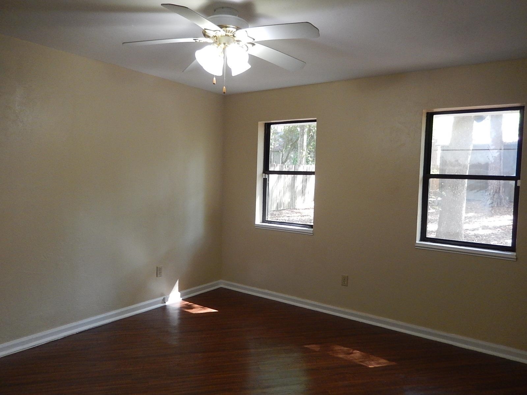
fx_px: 381
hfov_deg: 69.4
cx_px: 264
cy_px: 198
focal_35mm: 25
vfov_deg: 54.9
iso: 400
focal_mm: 4.5
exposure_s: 1/40
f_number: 3.4
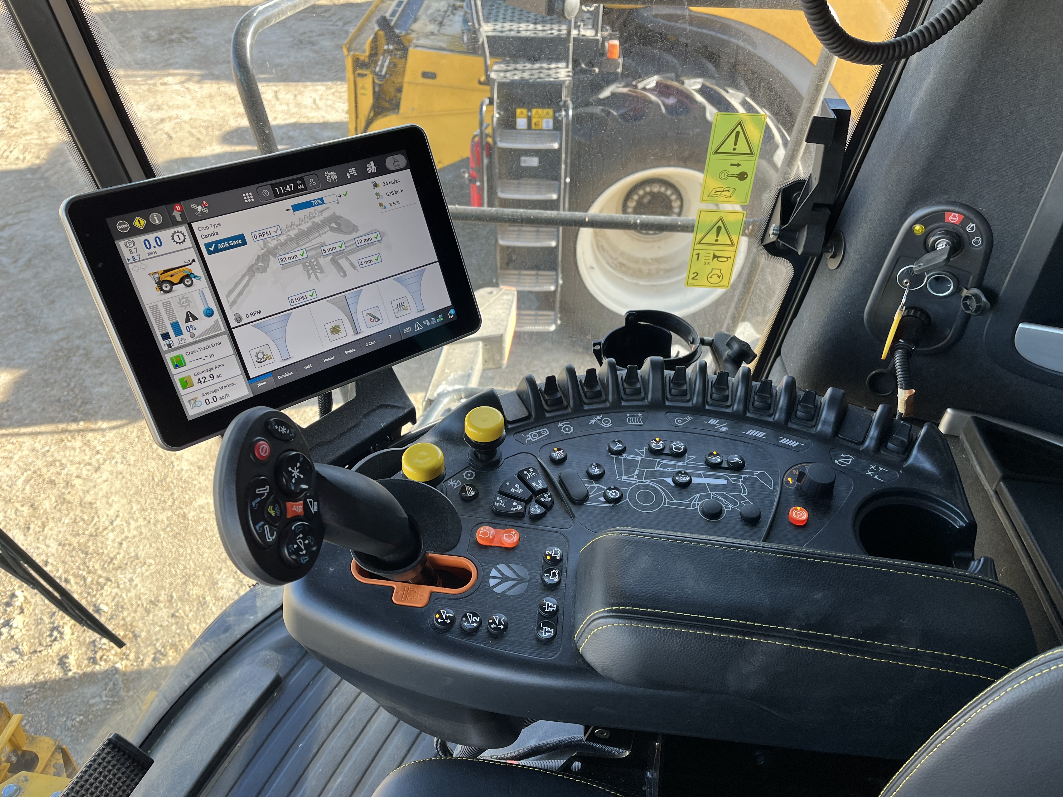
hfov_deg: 67.3
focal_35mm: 26
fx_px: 798
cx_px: 532
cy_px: 398
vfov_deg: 53.1
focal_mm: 5.1
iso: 32
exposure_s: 1/144
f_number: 1.6
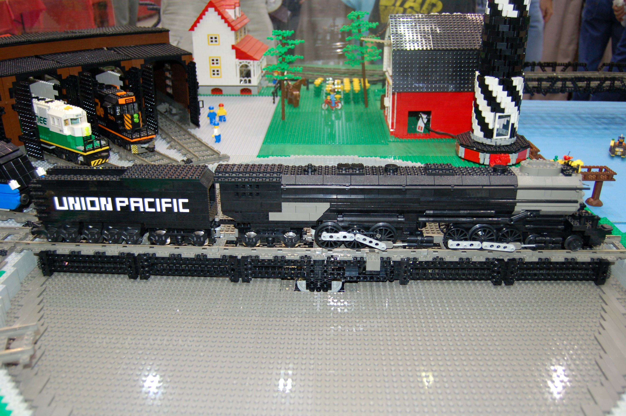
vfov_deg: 39.9
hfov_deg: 57.3
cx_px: 313
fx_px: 573
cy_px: 208
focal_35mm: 33
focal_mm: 22
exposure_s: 1/60
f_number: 3.8
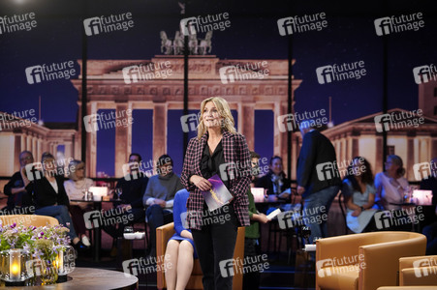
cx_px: 218
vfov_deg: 16.0
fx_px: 1031
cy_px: 145
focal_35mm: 85
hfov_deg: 23.9
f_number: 2.8
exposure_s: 1/125
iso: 1600
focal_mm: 85
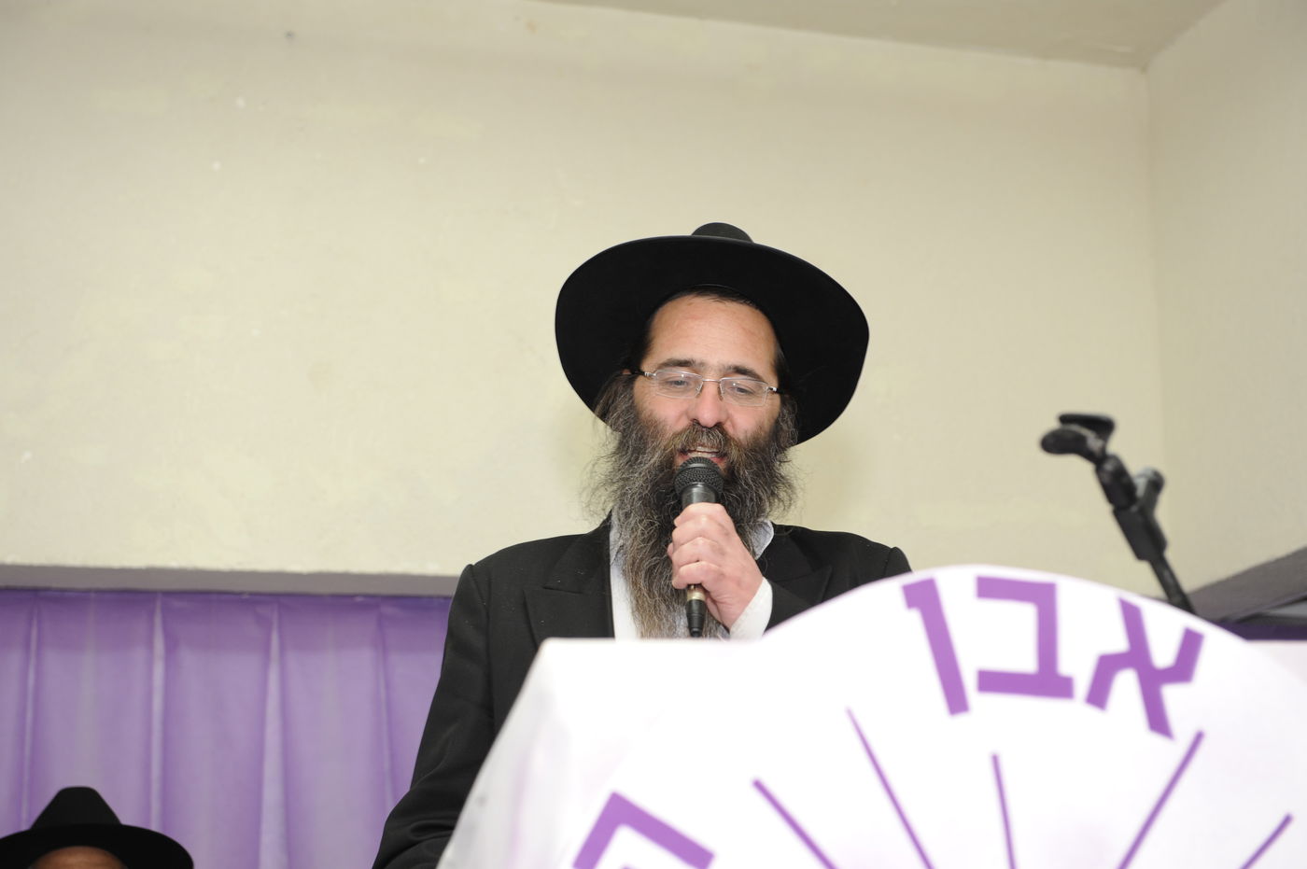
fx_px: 2394
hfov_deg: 30.5
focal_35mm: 66
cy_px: 434
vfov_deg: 20.6
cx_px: 654
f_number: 4.5
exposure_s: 1/100
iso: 800
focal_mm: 66
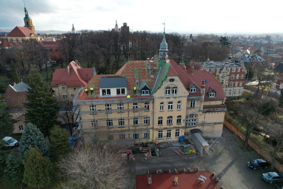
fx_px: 173
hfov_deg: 78.6
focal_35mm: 22
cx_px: 142
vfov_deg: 57.2
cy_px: 94
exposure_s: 1/640
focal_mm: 8.38
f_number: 2.8
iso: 110
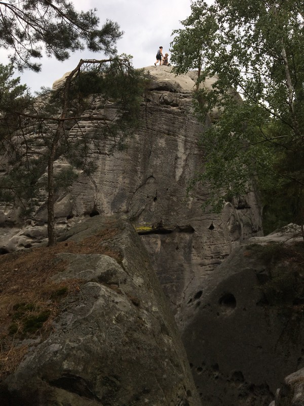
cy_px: 203
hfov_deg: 48.2
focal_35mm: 29
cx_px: 152
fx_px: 340
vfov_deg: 61.7
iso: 25
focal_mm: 4.15
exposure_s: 1/1374
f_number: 2.2
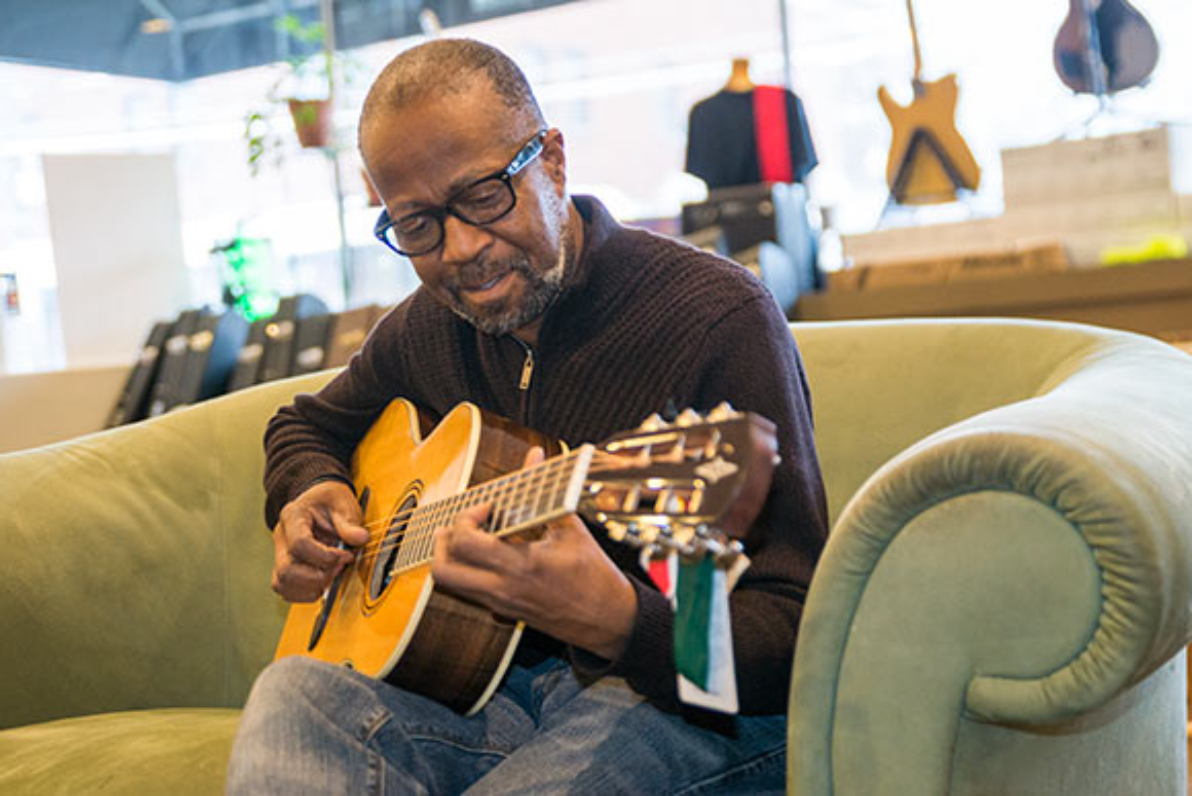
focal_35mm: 48
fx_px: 1590
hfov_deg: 41.1
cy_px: 398
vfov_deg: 28.1
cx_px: 596
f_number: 2.8
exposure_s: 1/125
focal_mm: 48
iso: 800
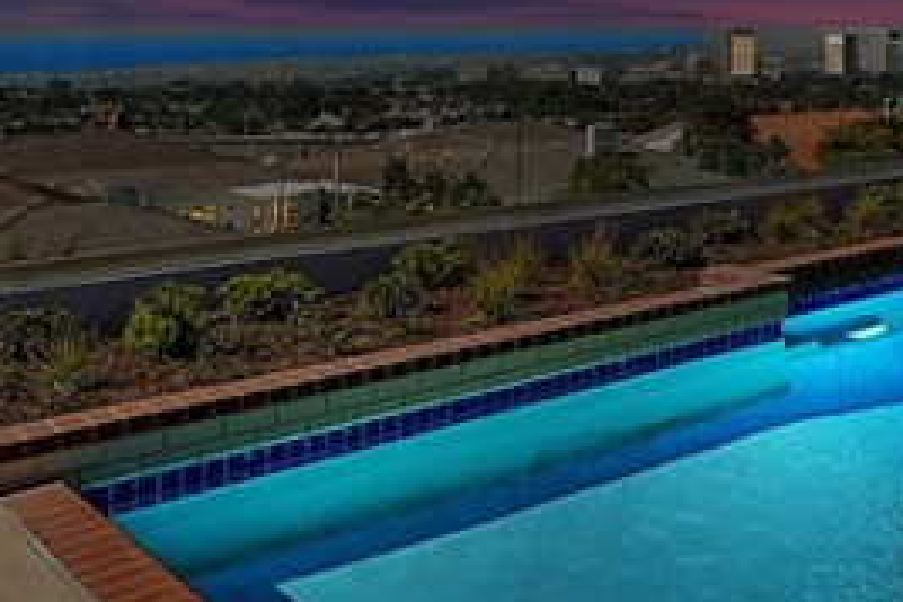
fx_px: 1154
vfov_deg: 27.6
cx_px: 839
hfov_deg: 39.2
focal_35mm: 46
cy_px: 8
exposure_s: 1/80
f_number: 16
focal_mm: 12
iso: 100
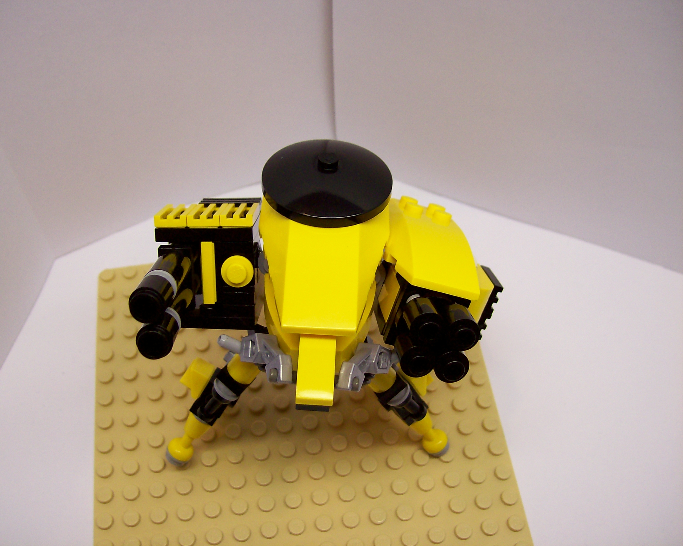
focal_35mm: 38
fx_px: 768
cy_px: 270
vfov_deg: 39.2
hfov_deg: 47.9
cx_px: 314
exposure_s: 1/71.7
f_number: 2.7
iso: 80
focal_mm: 6
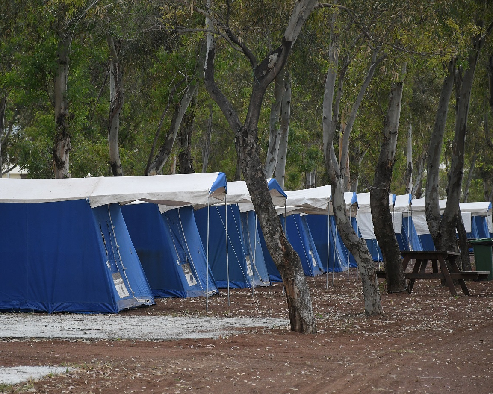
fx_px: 2232
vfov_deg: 10.1
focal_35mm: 153
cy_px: 197
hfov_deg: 12.6
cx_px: 211
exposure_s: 1/800
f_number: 5.3
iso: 1250
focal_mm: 90
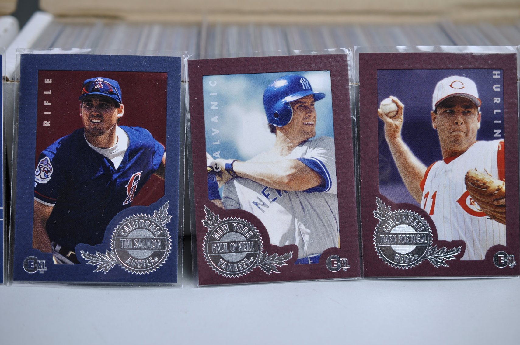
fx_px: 866
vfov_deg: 22.6
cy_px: 172
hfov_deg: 33.4
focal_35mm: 60
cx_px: 260
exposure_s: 1/60
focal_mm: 40
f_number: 4
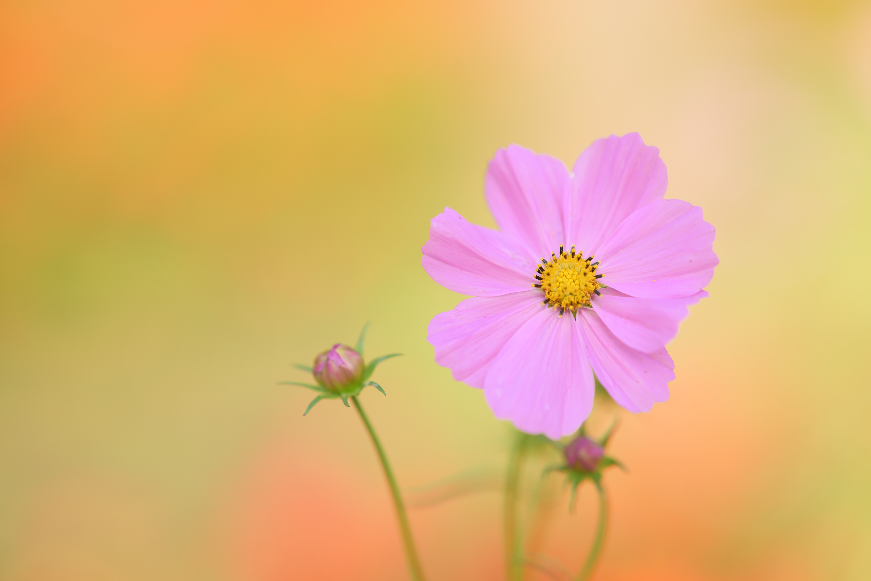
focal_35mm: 135
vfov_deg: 10.2
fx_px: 3266
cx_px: 436
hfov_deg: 15.2
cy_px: 290
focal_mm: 135
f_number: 2
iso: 100
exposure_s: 1/800
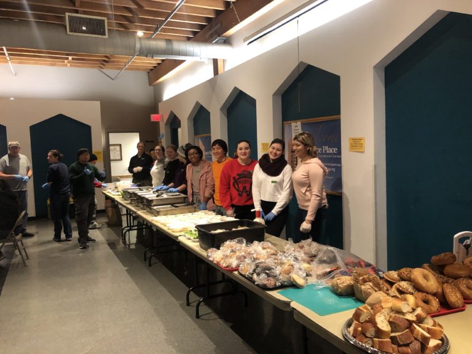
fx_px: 382
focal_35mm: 28
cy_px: 177
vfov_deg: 49.7
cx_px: 236
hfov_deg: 63.4
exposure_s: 1/15
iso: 100
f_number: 1.8
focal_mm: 3.99
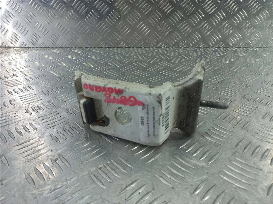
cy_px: 102
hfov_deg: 69.4
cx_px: 136
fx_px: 197
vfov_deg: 54.9
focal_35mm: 25
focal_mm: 4.6
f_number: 1.8
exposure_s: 1/50
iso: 40
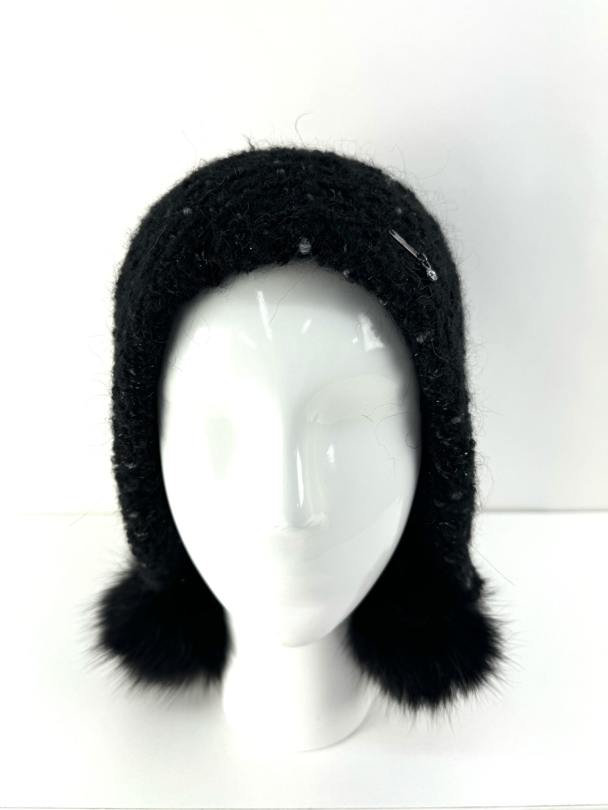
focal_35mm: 24
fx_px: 562
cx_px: 304
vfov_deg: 71.6
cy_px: 405
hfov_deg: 56.8
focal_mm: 6.76
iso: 80
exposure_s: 1/372
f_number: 1.78
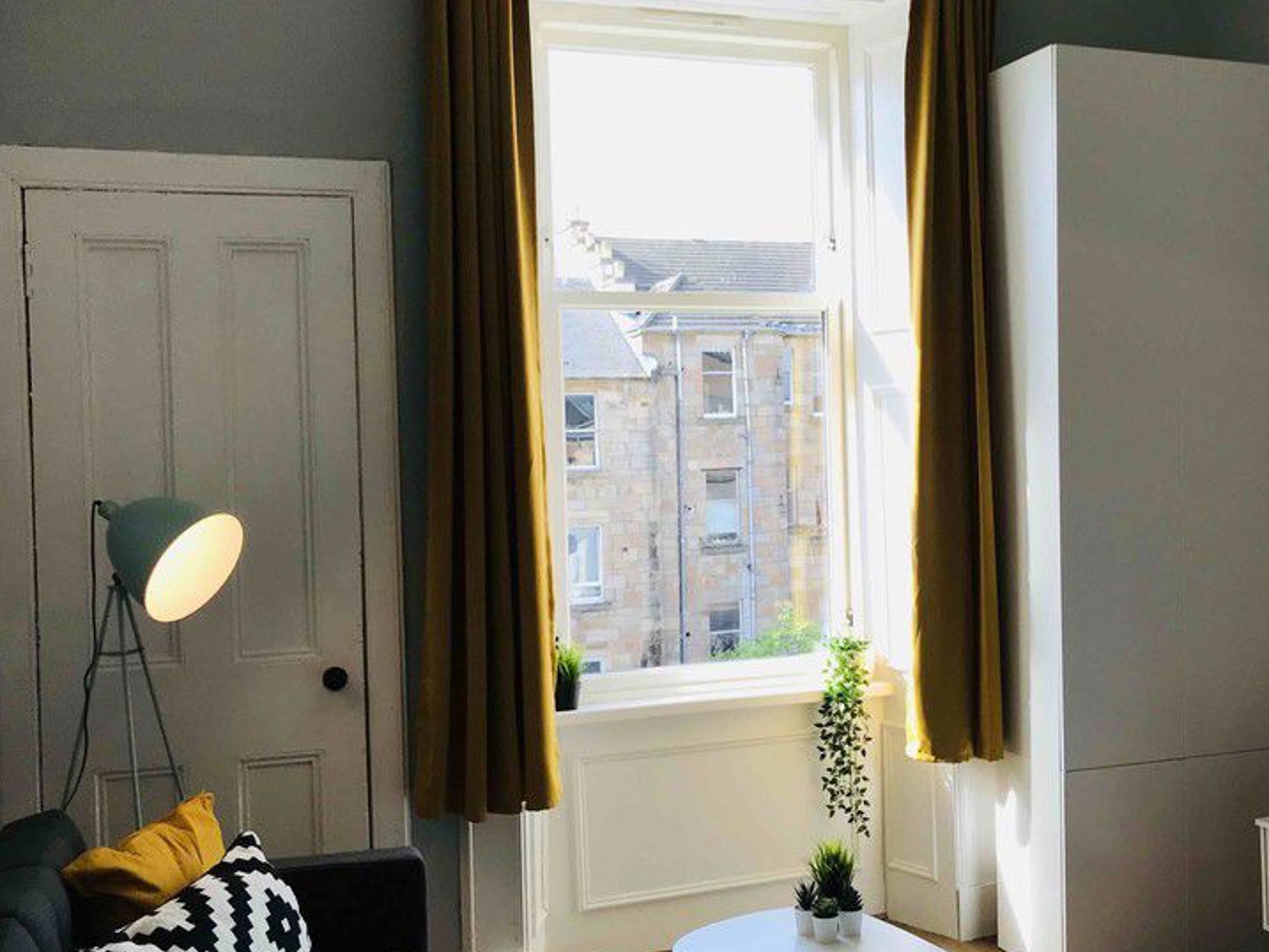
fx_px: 1467
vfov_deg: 36.0
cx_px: 848
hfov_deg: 46.1
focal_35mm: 40
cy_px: 480
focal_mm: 3.99
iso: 20
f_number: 1.8
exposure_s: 1/194
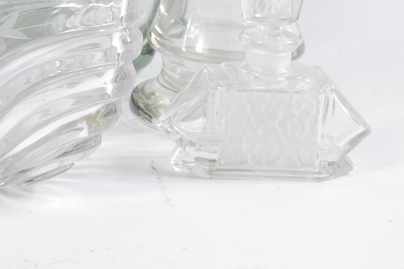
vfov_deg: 5.7
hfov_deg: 8.6
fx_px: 2659
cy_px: -110
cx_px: -130
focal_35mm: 237
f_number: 7.1
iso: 100
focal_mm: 50
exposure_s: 1/80
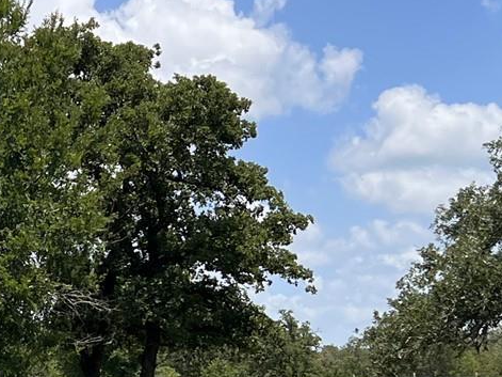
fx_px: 1638
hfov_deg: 16.4
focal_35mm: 113
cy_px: 336
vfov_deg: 13.0
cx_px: -167
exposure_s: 1/4274
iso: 50
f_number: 1.5
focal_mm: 5.7
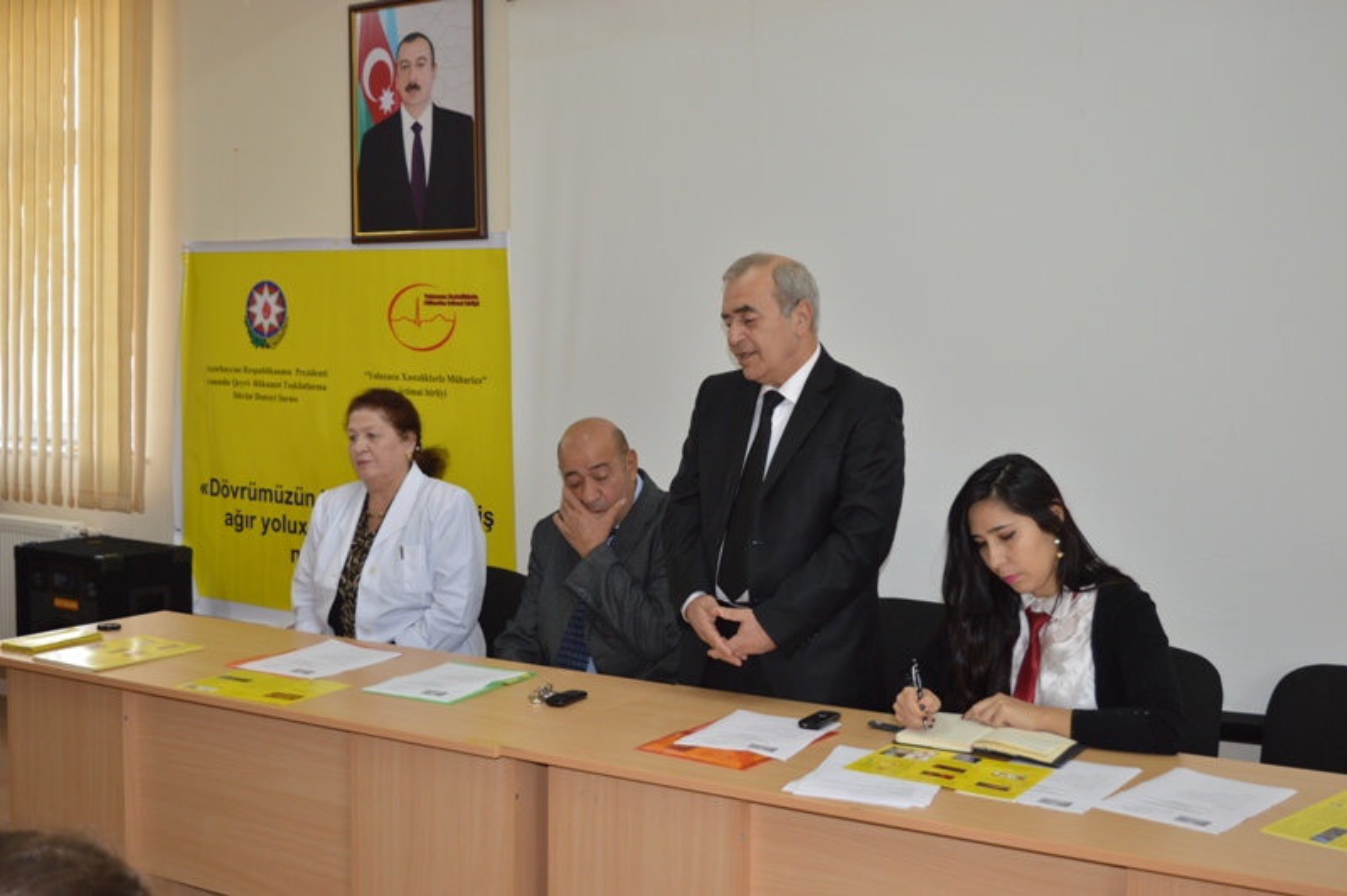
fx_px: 1626
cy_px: 448
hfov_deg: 45.0
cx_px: 674
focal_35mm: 44
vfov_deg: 30.8
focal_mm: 29
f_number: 4.2
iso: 400
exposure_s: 1/80
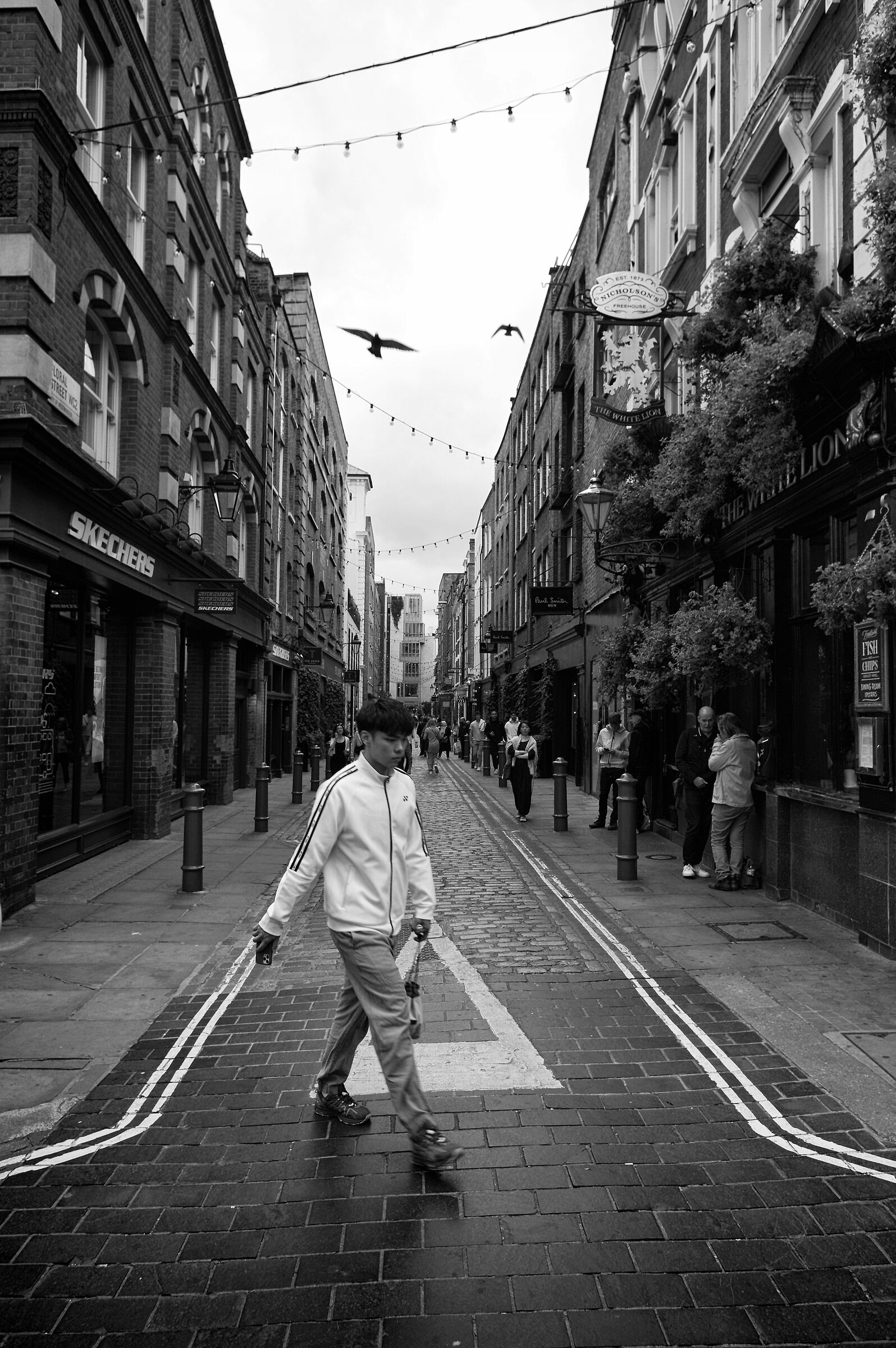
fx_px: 841
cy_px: 674
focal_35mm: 22
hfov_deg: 56.1
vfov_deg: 77.4
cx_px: 448
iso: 100
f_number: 8
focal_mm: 15
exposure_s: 1/125
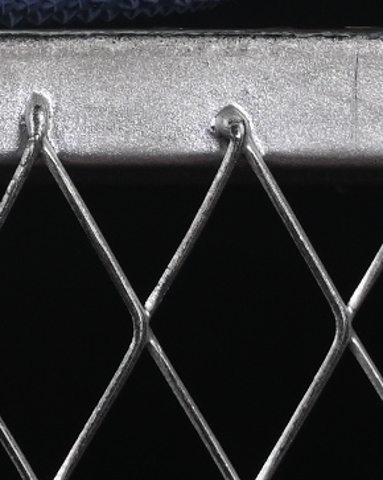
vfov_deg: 3.5
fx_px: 7658
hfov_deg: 2.8
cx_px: -1016
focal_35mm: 540
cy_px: -743
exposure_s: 1/80
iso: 160
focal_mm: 50
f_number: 8
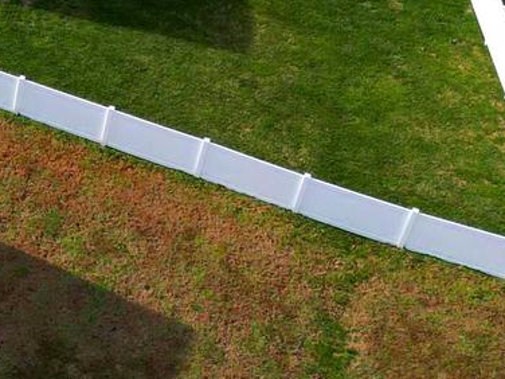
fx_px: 1342
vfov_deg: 16.0
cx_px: -254
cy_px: 82
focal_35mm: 92
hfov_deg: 18.8
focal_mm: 6.72
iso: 100
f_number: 1.7
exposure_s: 1/1600
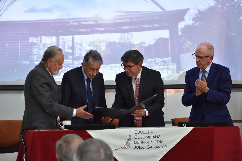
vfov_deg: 11.7
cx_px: 121
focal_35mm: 117
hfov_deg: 17.5
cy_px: 80
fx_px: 786
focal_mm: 78
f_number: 4.5
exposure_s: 1/60
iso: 1100
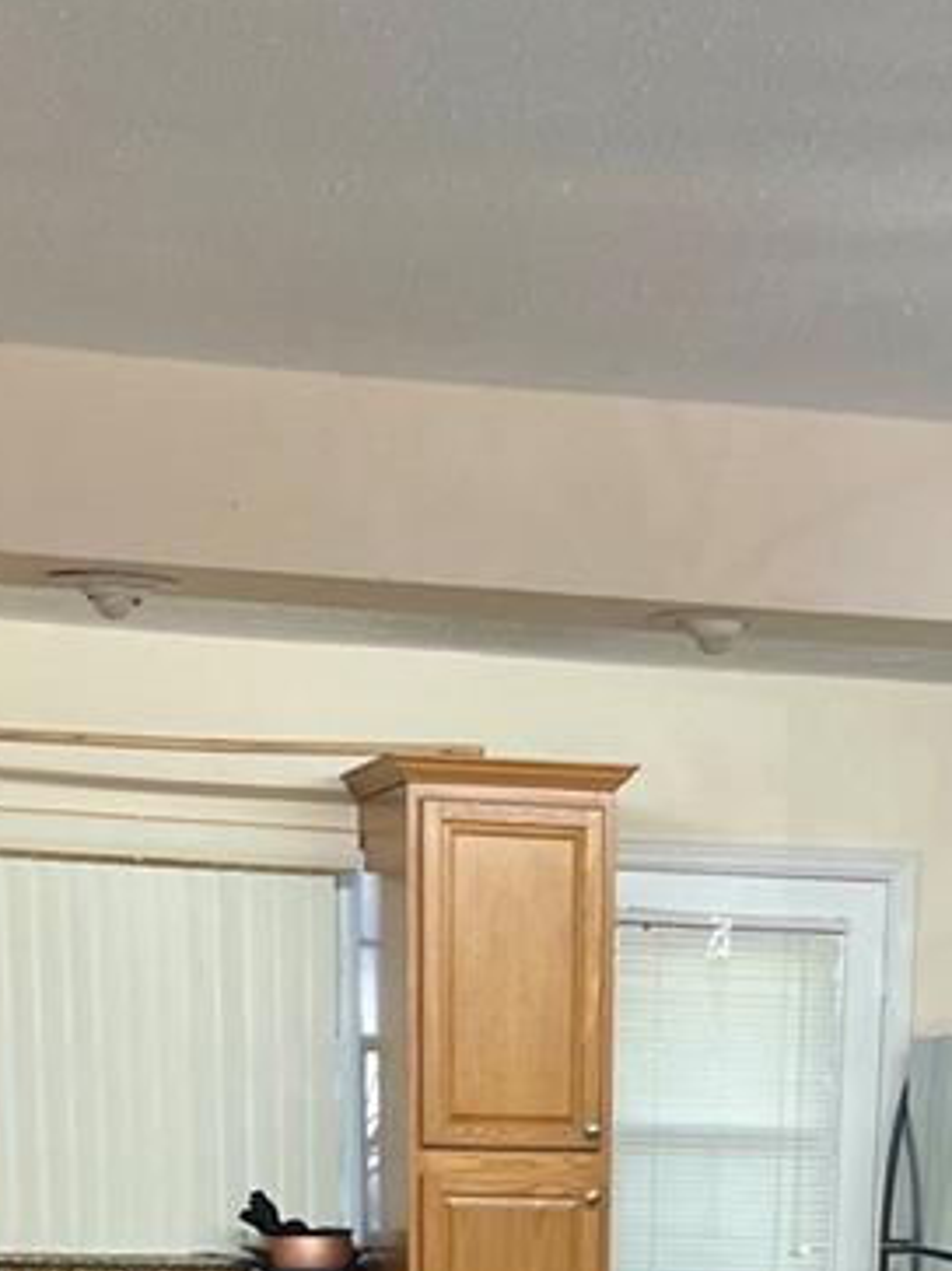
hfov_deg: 17.1
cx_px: 710
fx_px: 3155
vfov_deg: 19.7
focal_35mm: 86
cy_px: 1912
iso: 125
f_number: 1.6
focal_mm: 4.2
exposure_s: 1/120
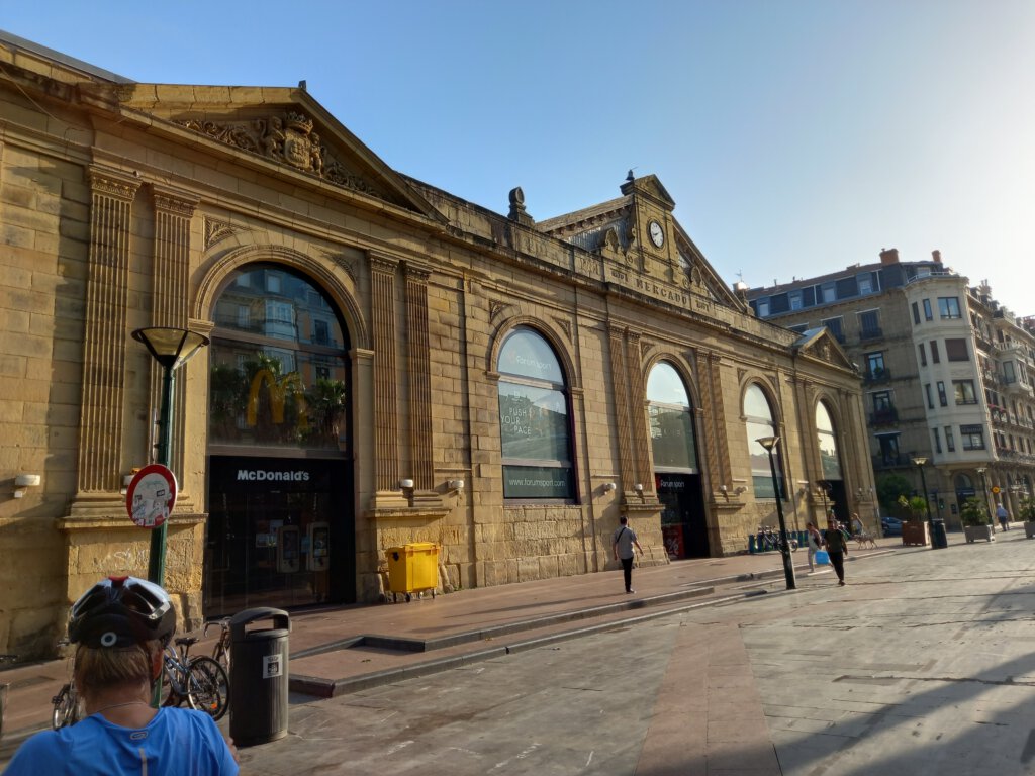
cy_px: 388
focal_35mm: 25
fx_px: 747
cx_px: 518
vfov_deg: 54.9
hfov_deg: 69.4
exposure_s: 1/290
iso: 25
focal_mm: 4.6
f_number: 2
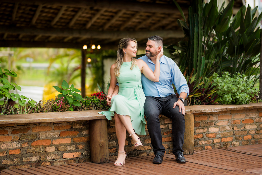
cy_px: 88
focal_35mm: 85
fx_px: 619
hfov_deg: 23.9
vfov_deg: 16.1
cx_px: 131
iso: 100
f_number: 1.8
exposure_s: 1/800
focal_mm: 85
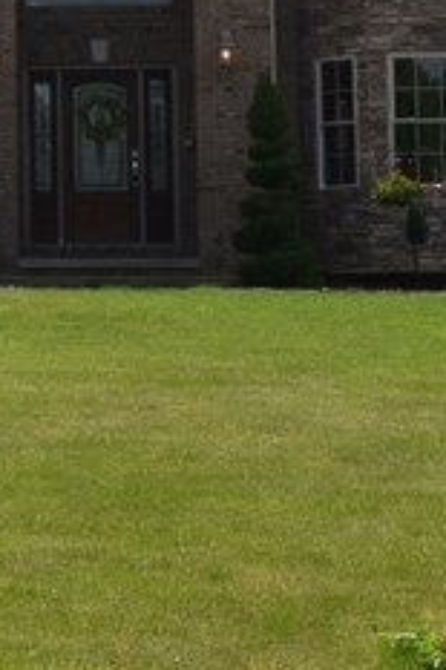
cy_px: 37
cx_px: -360
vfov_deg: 12.1
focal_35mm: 168
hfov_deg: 7.9
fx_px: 3126
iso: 100
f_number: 10
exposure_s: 1/200
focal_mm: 24
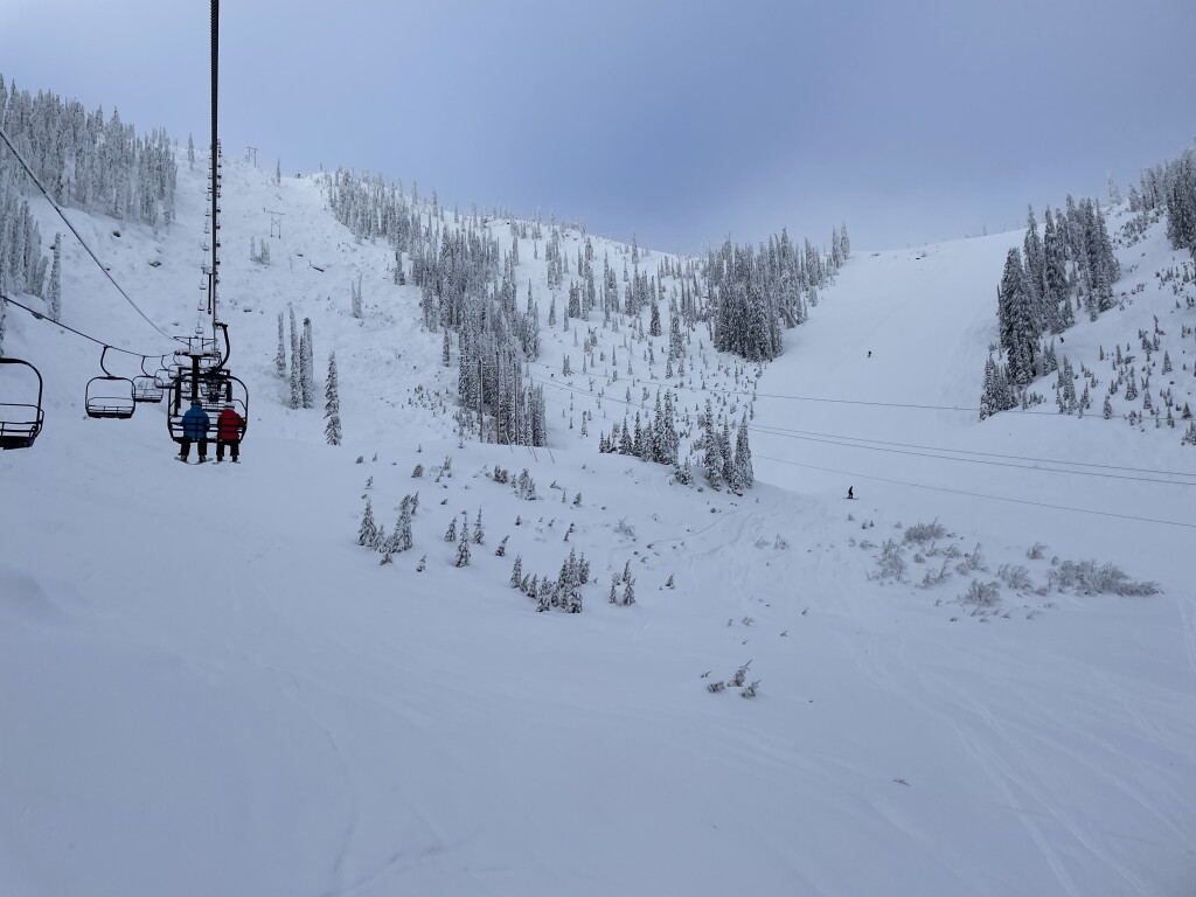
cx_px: 598
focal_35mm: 26
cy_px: 448
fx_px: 898
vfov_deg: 53.1
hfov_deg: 67.3
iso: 32
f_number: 1.6
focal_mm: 4.2
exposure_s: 1/4000
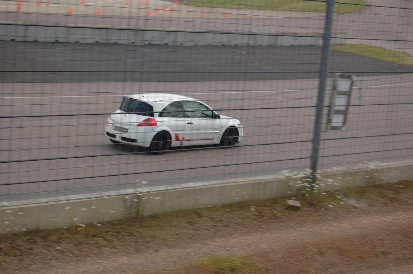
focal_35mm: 82
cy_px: 137
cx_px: 206
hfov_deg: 24.6
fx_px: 945
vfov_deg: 16.5
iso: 200
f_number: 5.6
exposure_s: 1/250
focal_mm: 55
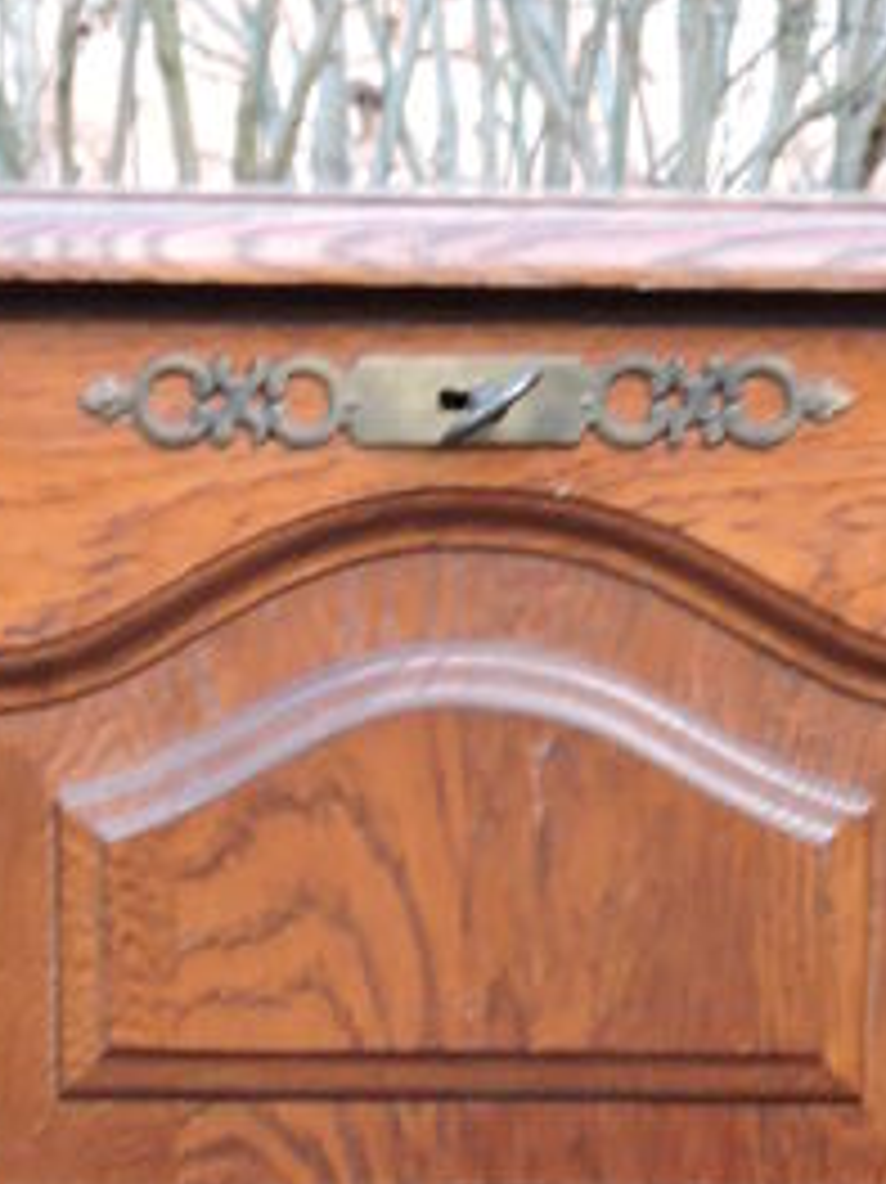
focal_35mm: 152
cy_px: 1796
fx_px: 5191
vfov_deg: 12.3
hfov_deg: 9.7
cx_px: 612
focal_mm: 7.2
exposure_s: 1/15
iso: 400
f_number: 3.8
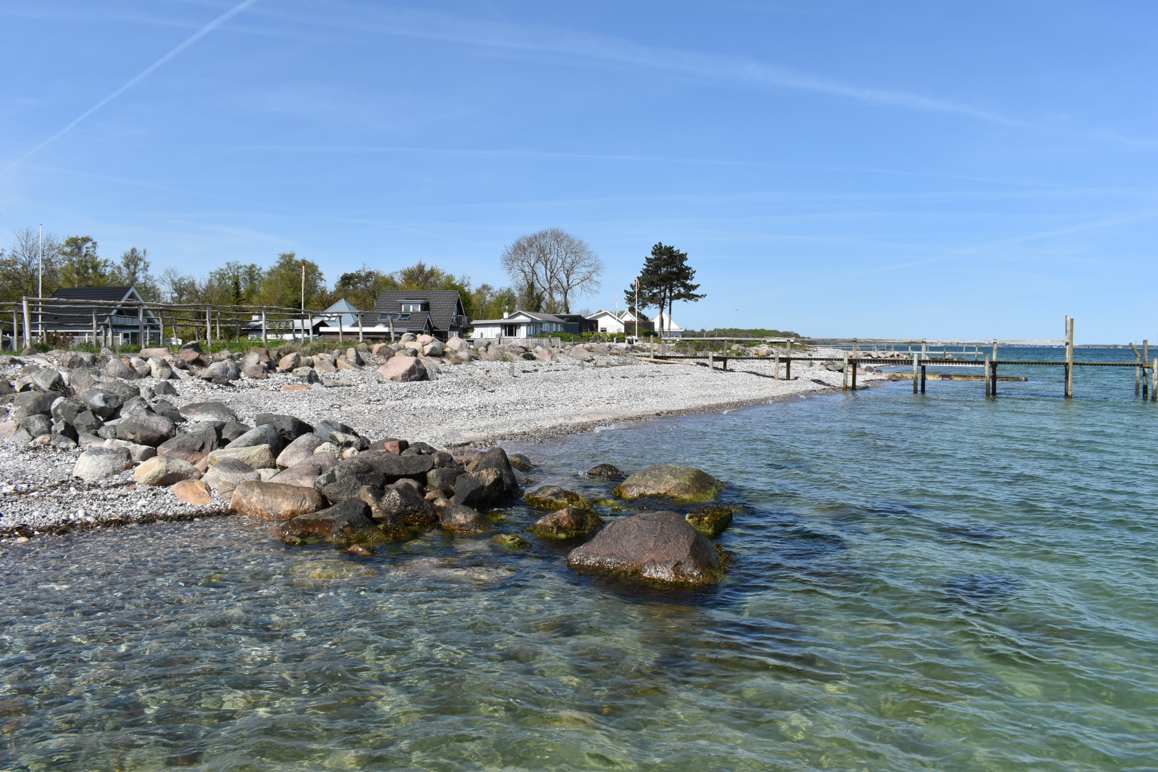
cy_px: 386
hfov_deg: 67.4
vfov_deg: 47.9
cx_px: 579
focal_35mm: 27
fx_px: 868
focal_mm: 18
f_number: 11
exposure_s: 1/500
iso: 200
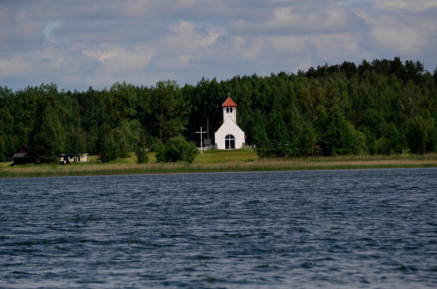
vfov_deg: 5.1
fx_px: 3270
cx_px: 218
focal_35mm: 270
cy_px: 144
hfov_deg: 7.6
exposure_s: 1/8000
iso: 560
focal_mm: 180
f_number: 5
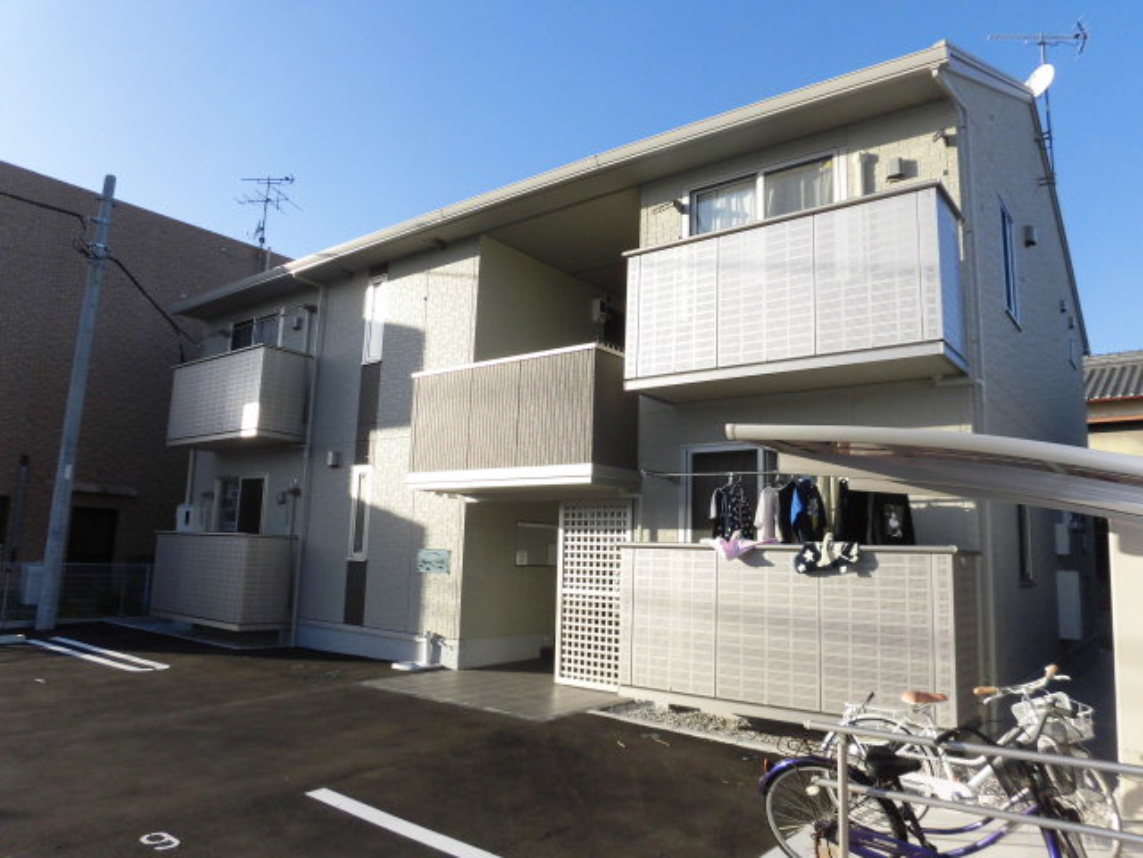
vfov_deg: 56.8
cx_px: 572
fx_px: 792
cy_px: 429
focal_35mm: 24
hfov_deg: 71.6
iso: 100
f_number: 3.1
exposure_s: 1/800
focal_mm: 4.3
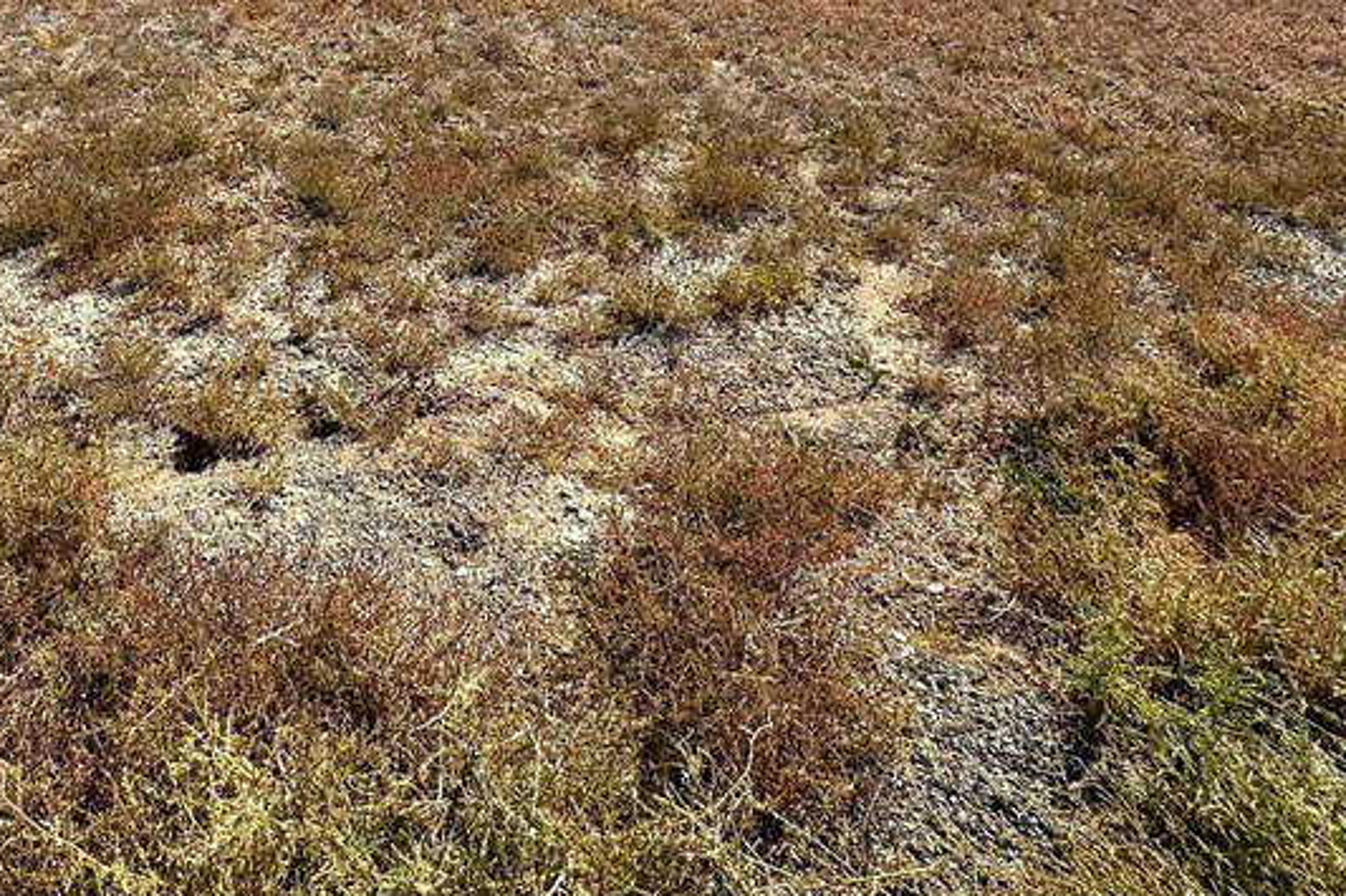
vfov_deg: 40.0
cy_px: -25
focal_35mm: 28
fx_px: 1047
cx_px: 379
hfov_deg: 62.6
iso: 40
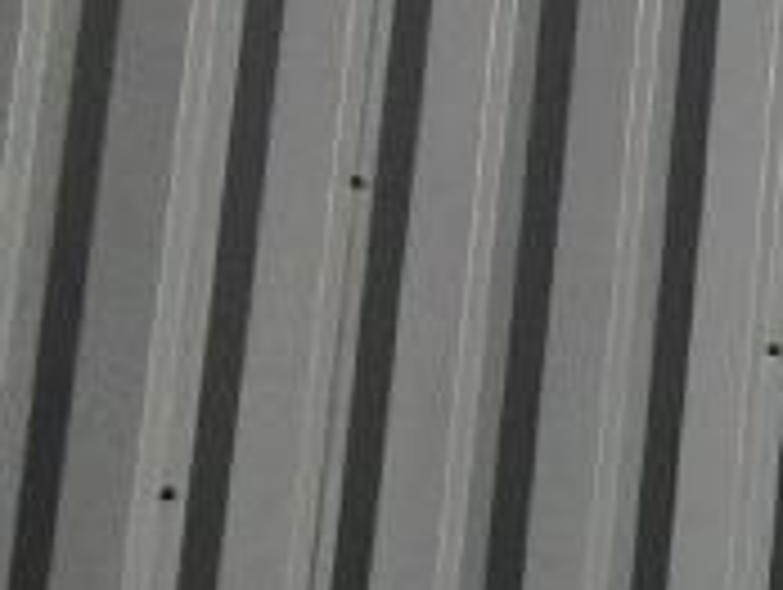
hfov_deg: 8.1
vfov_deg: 6.6
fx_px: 4825
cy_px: 1545
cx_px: 2196
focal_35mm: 213
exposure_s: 1/5128
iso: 32
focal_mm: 4.15
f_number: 2.2
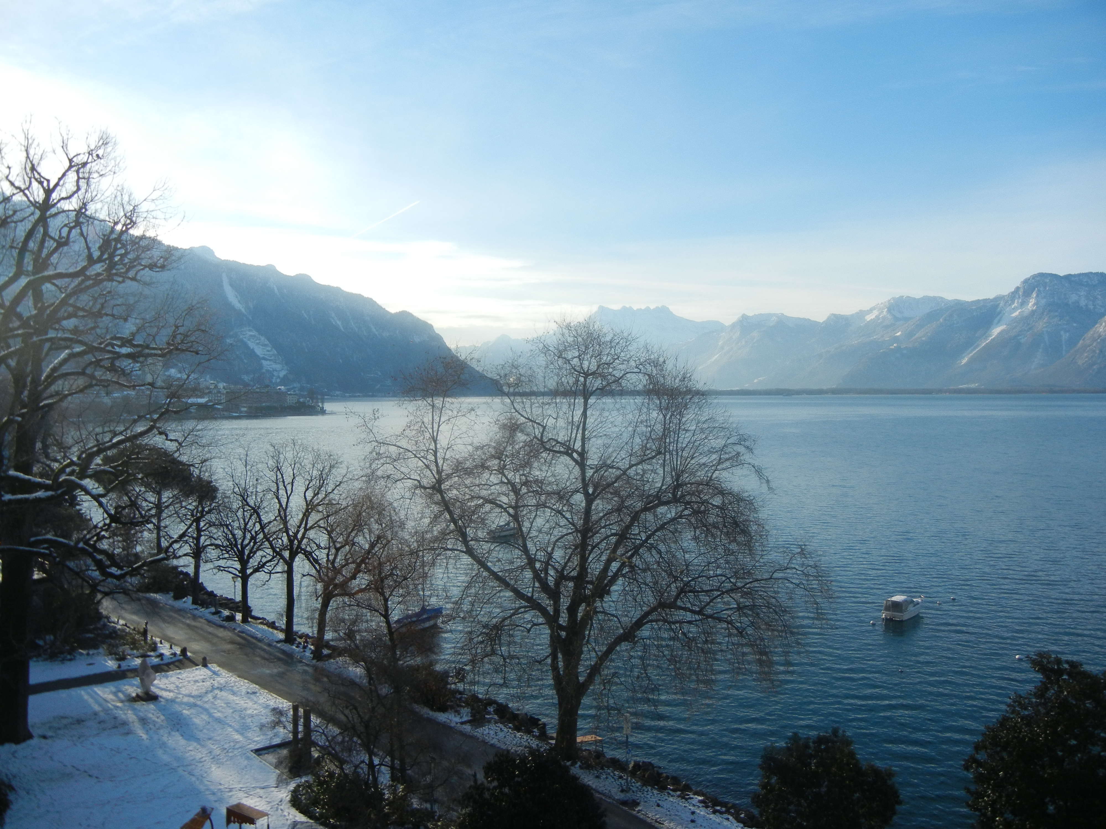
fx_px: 959
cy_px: 414
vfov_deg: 46.8
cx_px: 553
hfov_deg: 60.0
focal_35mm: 30
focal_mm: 5.4
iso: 160
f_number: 7
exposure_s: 1/363
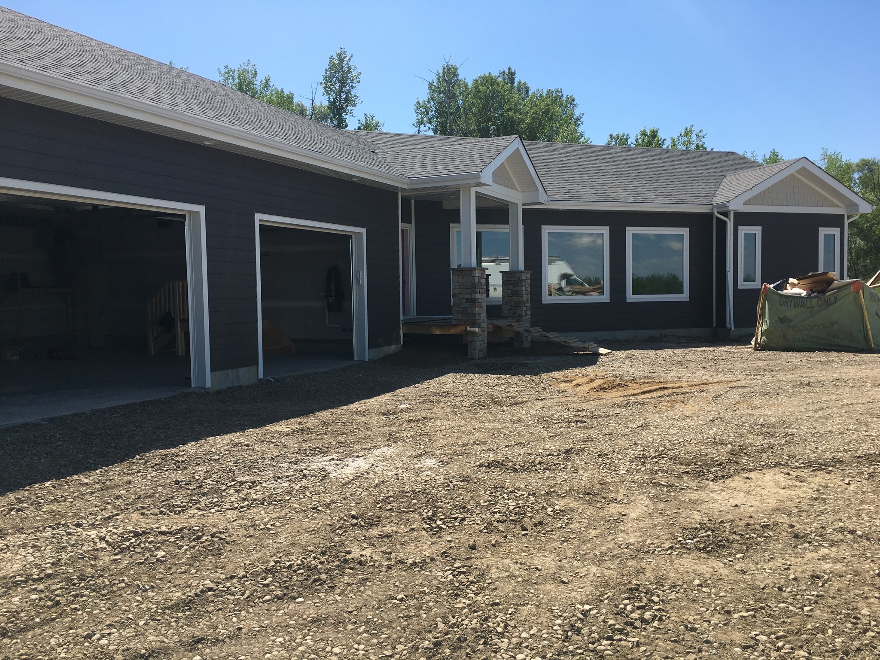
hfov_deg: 61.7
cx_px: 440
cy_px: 330
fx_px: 737
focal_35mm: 29
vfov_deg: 48.2
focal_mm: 4.15
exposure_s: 1/1637
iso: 25
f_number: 2.2
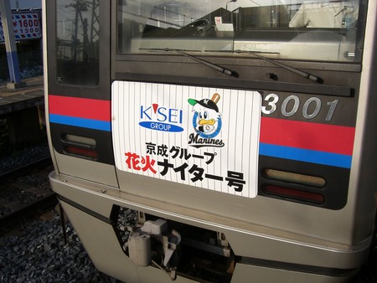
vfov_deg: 37.8
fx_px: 414
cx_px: 188
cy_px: 142
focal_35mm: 38
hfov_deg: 49.0
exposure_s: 1/640
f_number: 4.3
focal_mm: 6.2
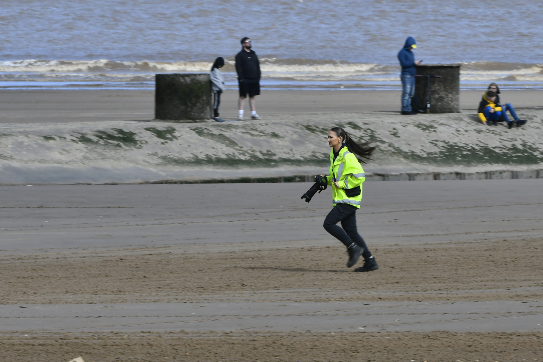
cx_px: 242
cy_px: 180
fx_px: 5760
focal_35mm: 382
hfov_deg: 5.4
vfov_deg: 3.6
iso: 160
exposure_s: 1/125
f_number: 13
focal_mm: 210
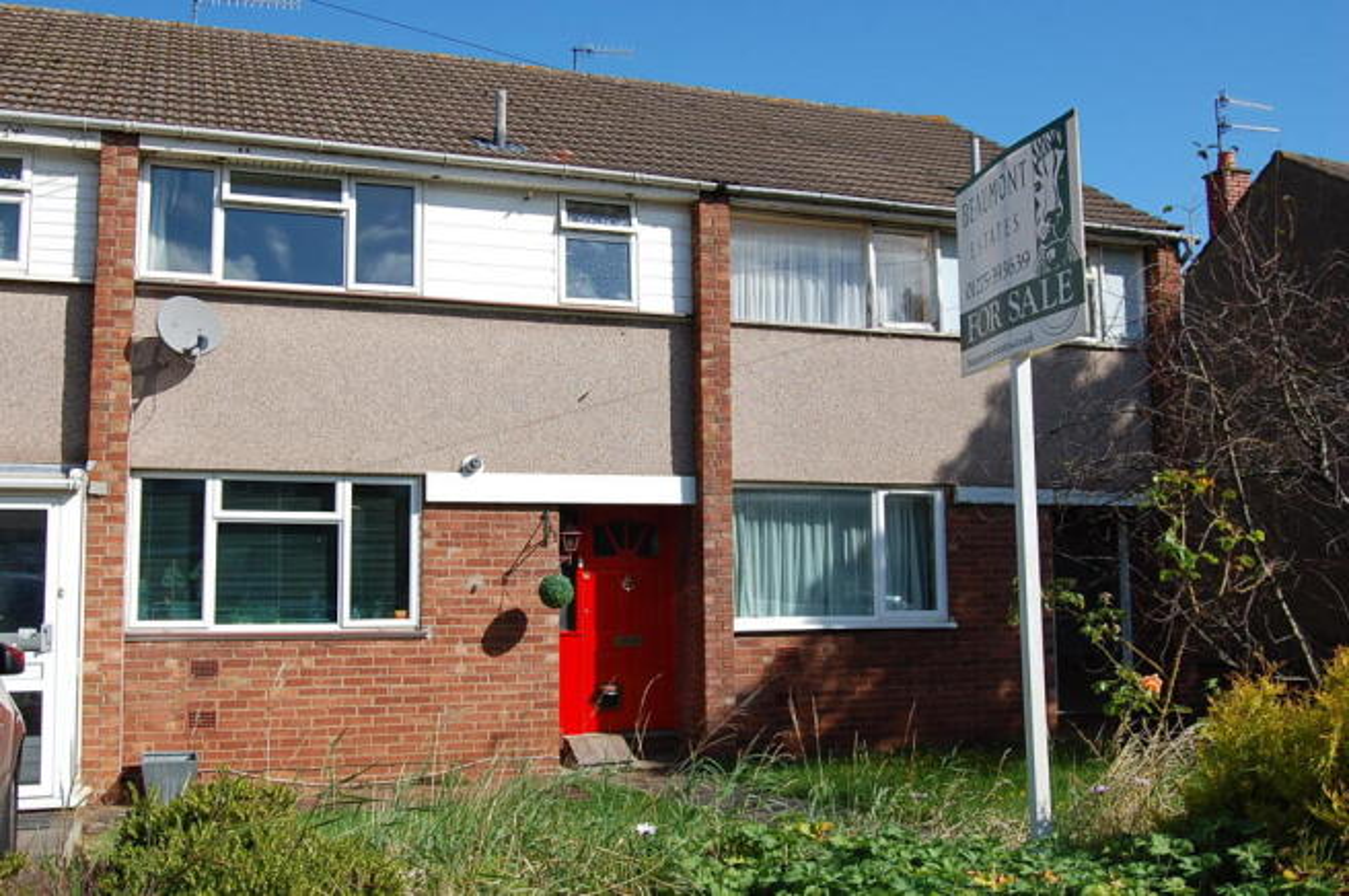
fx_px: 1348
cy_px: 448
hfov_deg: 53.2
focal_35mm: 36
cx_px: 674
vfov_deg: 36.8
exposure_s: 1/400
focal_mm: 24
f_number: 10
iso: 200
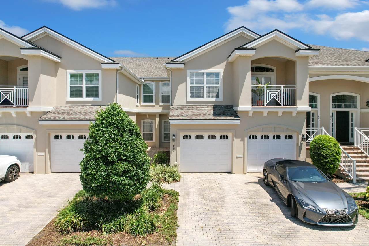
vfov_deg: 57.3
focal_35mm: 22
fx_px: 226
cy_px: 123
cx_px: 184
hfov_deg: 78.6
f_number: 2.8
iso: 140
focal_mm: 8.38
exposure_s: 1/160
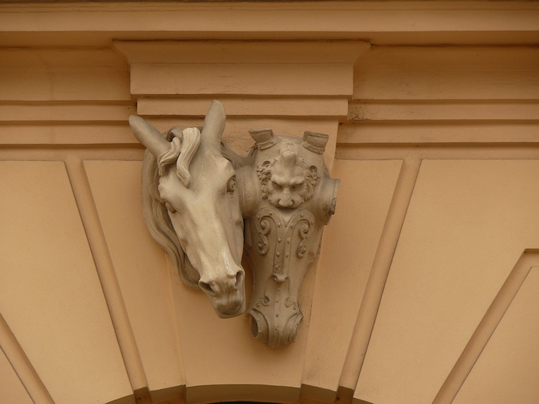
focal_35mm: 227
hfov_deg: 8.7
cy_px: 202
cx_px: 270
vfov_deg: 6.5
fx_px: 3533
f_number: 4
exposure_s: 1/125
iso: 100
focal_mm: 48
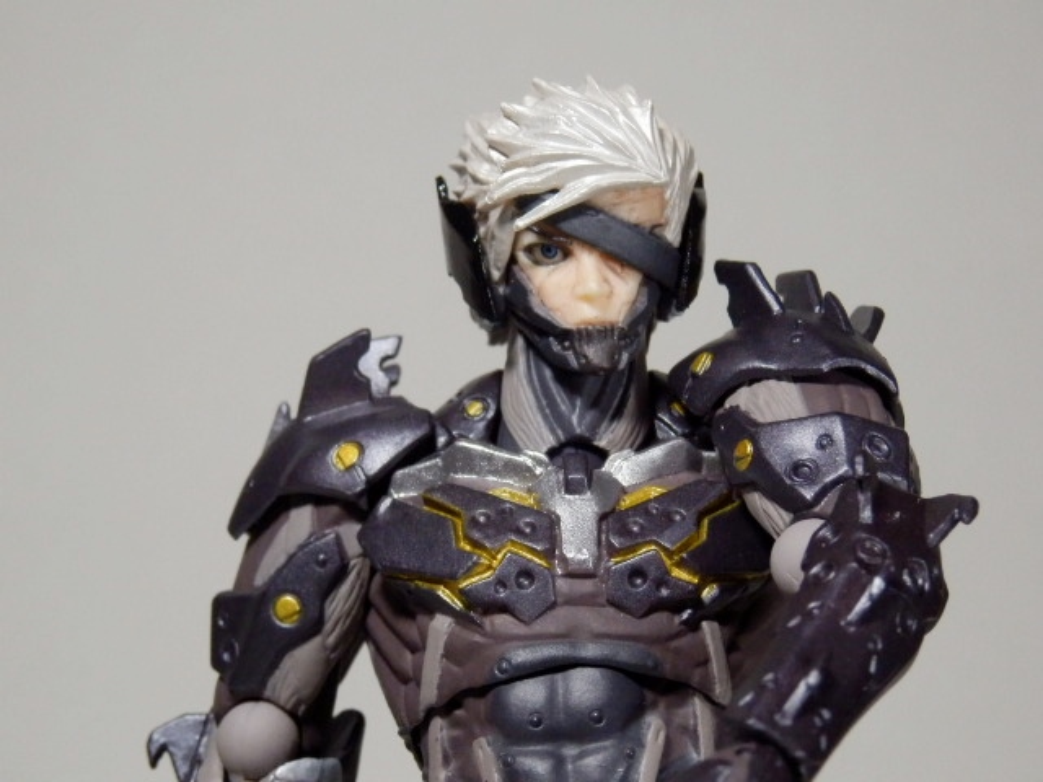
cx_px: 522
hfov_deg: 15.4
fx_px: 3857
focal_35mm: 128
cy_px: 391
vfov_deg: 11.6
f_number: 5.3
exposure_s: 1/125
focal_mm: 22.9
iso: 800
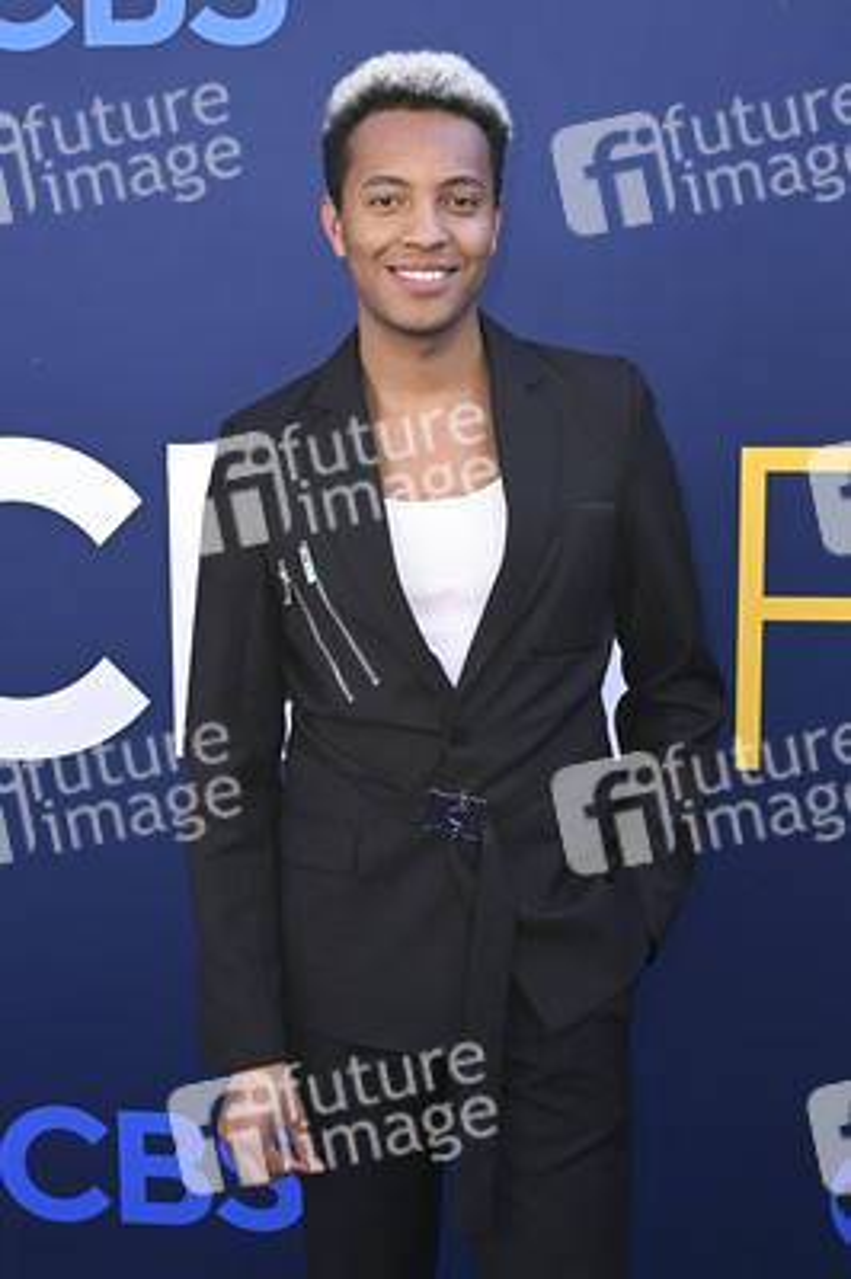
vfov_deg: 39.6
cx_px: 426
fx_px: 1776
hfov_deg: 26.9
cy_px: 640
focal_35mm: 50
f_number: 6.3
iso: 320
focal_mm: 50
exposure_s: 1/200
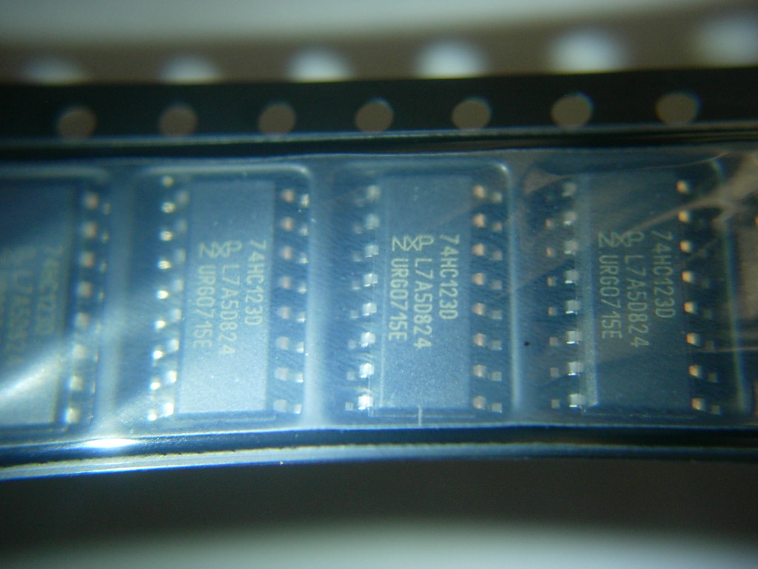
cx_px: 379
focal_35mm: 38
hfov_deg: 49.0
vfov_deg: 37.7
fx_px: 832
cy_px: 284
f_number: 2.8
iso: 137
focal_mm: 7.8
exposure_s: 1/32
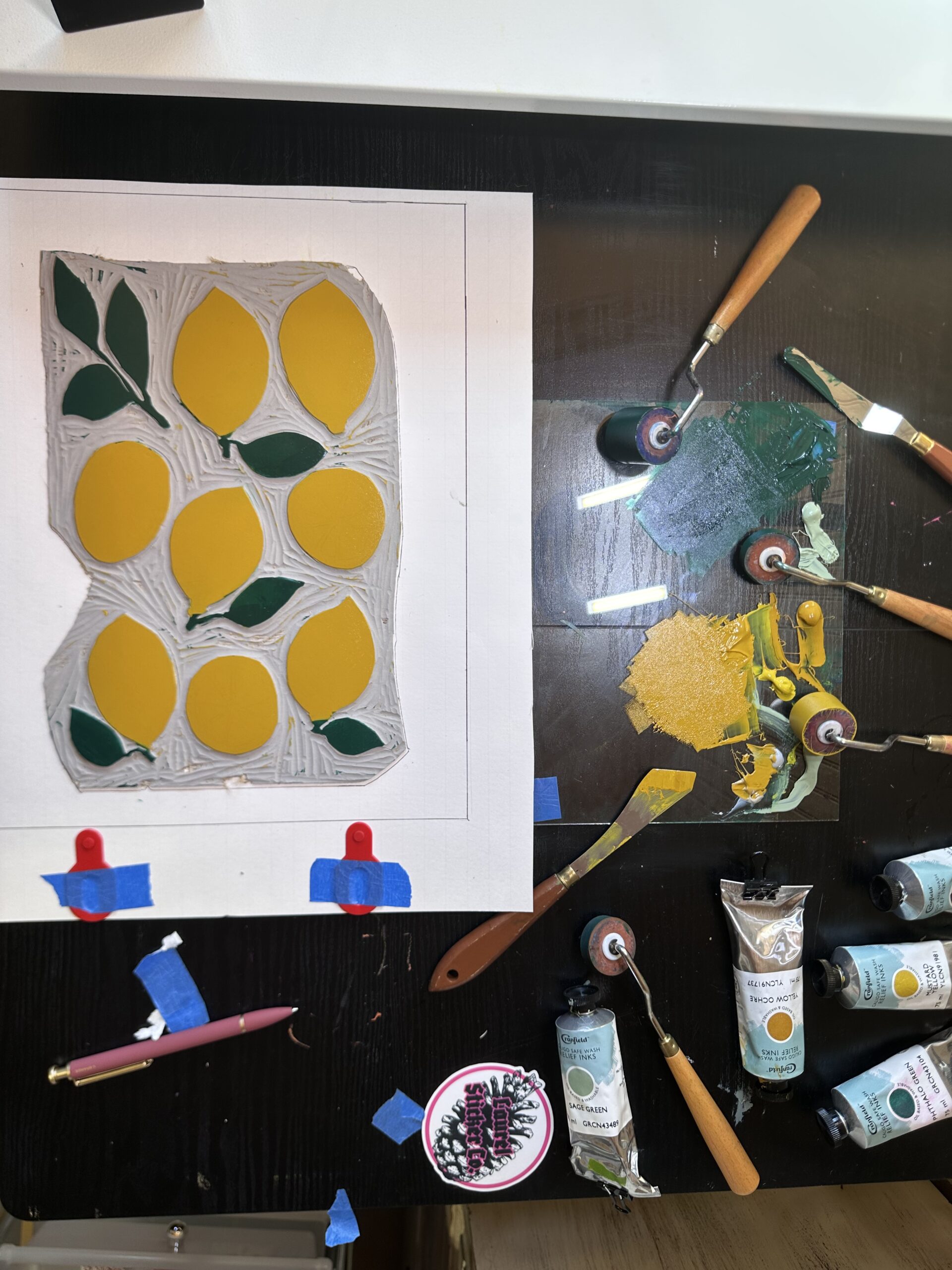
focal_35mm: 24
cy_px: 635
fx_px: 880
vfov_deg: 71.6
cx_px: 476
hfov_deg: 56.8
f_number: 1.78
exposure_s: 1/131
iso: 64
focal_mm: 6.86
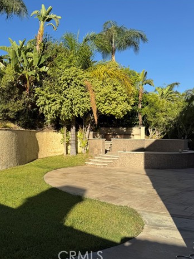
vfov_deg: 55.3
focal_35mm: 33
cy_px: 130
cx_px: 41
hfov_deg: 41.2
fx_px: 246
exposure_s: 1/4310
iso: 80
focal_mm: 6.76
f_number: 1.78
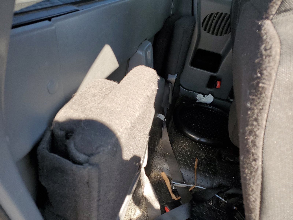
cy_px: 110
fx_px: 220
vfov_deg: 53.1
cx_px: 146
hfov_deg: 67.3
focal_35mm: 26
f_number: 1.5
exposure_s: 1/250
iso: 50
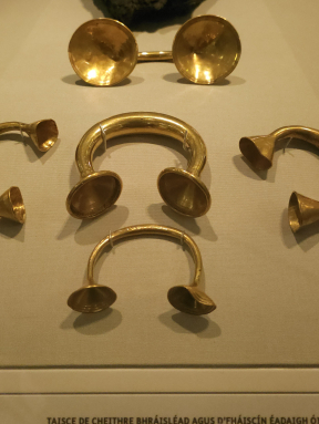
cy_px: 158
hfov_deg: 39.7
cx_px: 167
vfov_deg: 50.8
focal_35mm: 36
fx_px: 442
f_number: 1.7
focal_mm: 6.3
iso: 1600
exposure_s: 1/90
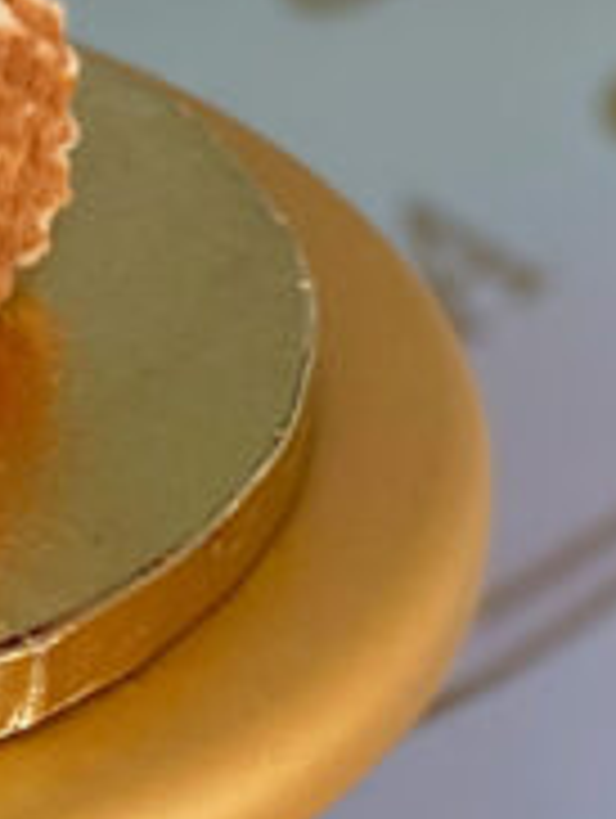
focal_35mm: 211
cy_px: -126
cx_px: -600
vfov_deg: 9.3
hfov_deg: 6.8
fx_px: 4995
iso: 20
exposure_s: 1/122
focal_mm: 6
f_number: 2
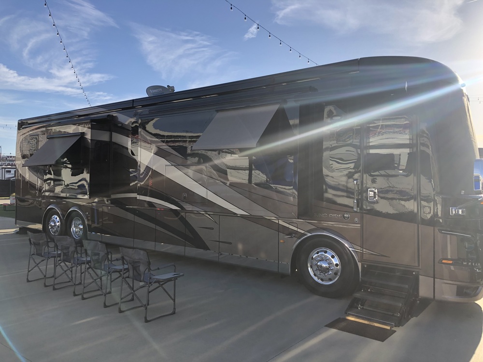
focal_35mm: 28
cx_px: 242
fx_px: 391
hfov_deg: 63.4
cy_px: 181
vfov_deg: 49.7
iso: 20
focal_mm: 3.99
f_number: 1.8
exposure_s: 1/1230
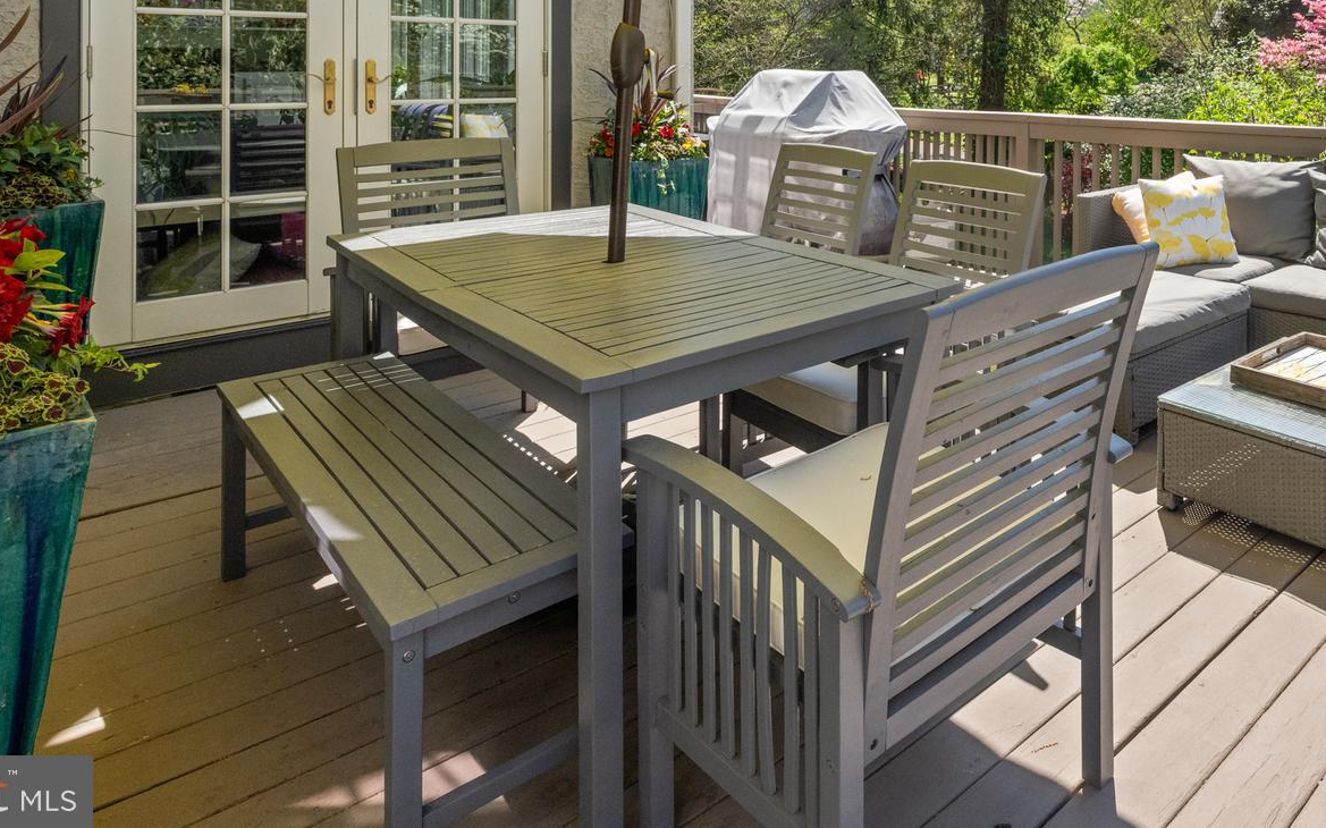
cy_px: 64
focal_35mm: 25
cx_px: 1003
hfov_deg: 67.7
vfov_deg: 44.3
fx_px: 903
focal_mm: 14
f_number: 8
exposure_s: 1/1250
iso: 640
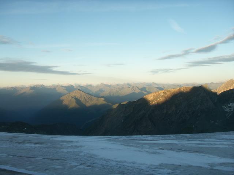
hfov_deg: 50.1
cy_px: 88
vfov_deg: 38.7
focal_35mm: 37
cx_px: 117
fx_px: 250
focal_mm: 7.7
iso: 50
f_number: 7.1
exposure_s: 1/60
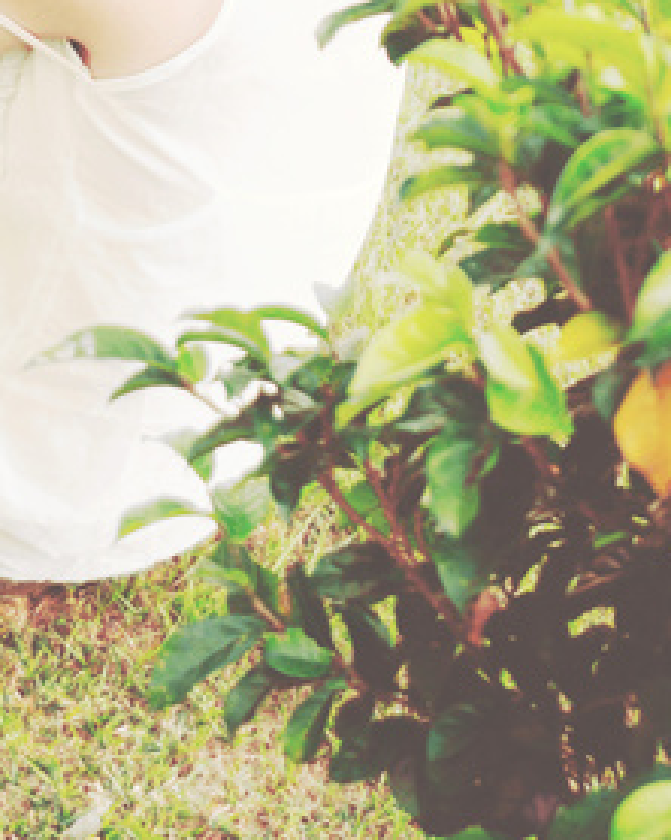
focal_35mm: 123
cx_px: 352
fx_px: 3057
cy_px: -36
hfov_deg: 12.5
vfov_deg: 15.3
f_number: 3.8
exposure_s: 1/100
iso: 200
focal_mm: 38
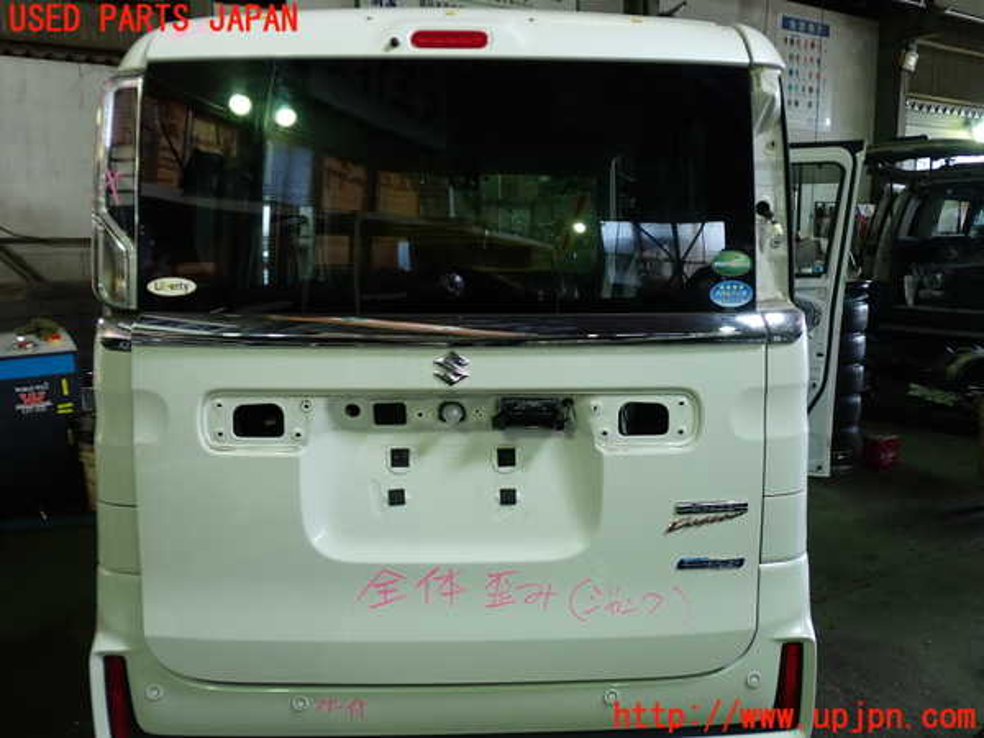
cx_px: 492
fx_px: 853
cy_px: 369
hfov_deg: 60.0
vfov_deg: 46.8
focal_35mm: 30
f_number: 2.3
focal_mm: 5.4
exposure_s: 1/60
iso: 160
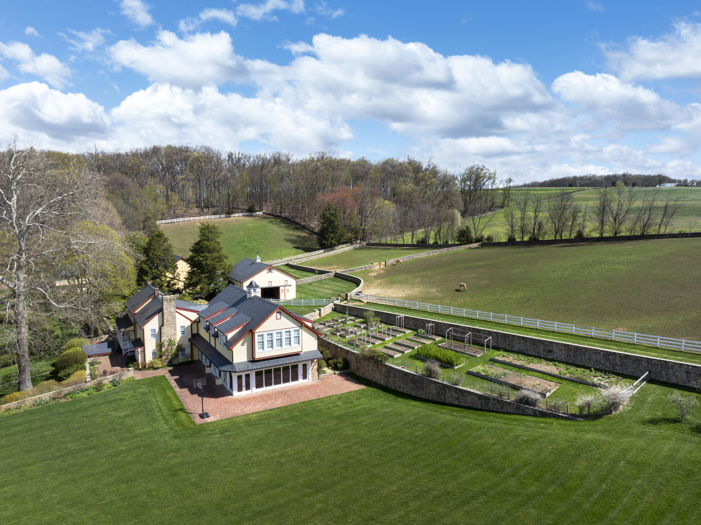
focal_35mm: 24
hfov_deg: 71.6
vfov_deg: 56.8
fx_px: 486
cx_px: 350
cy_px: 262
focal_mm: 12.29
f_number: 7.1
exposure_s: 1/320
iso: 100
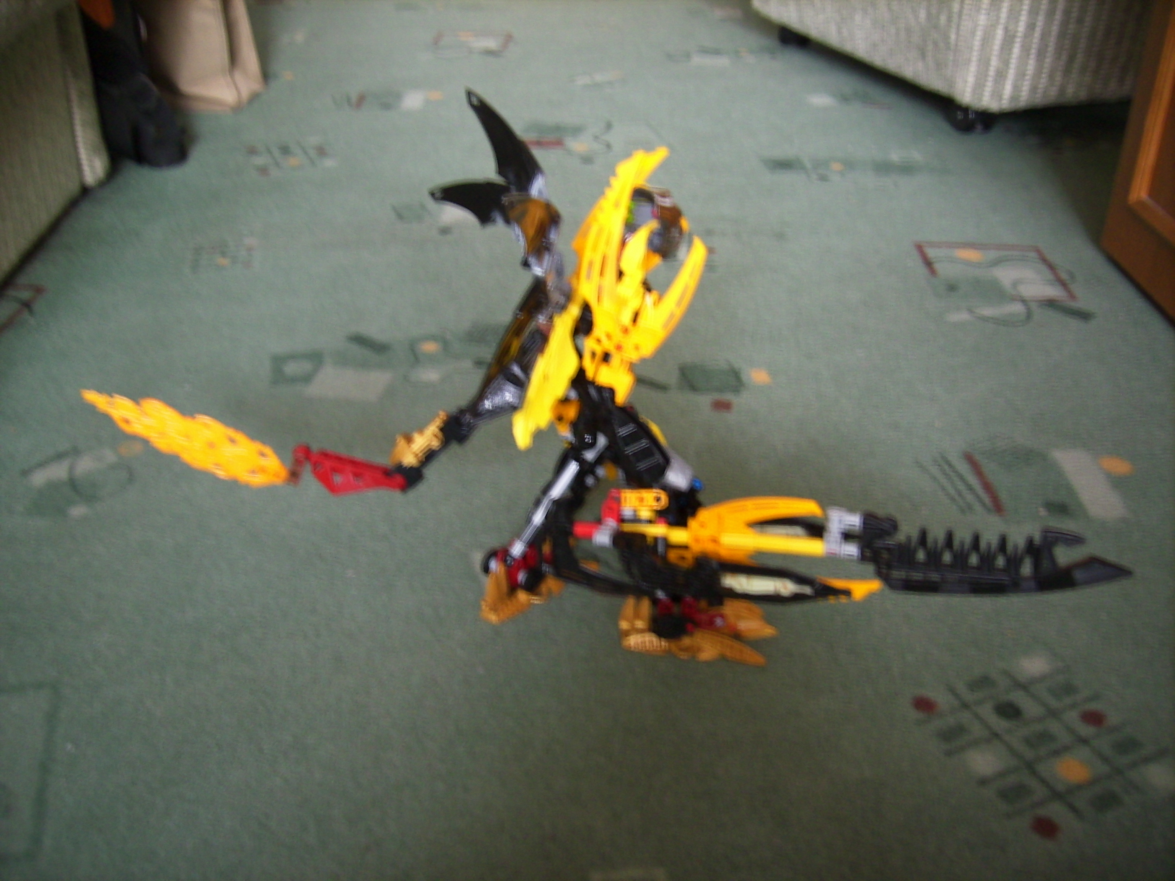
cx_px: 588
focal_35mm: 32
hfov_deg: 56.8
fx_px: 1086
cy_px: 440
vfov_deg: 44.2
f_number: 2.8
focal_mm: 5.99
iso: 50
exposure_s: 1
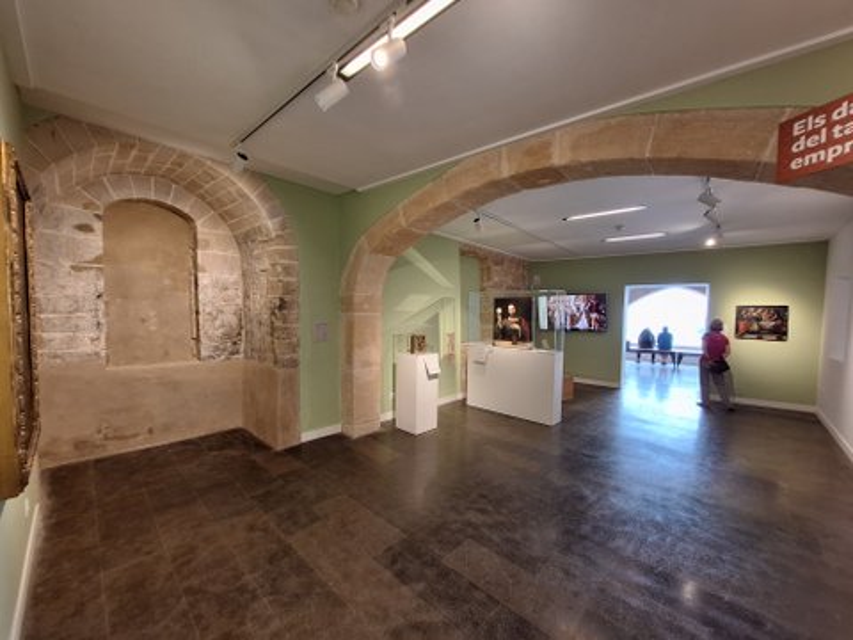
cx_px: 426
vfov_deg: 89.9
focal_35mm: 13
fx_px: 320
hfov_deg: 106.2
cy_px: 320
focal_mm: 1.74
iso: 64
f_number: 2.2
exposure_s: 1/50
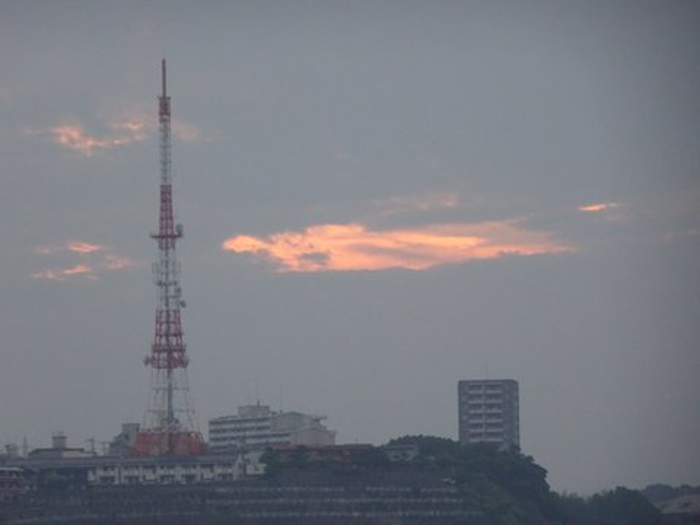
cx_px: 350
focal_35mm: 290
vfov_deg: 5.1
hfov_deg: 6.8
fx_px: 5864
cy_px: 262
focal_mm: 49.49
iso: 800
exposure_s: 1/200
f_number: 6.3
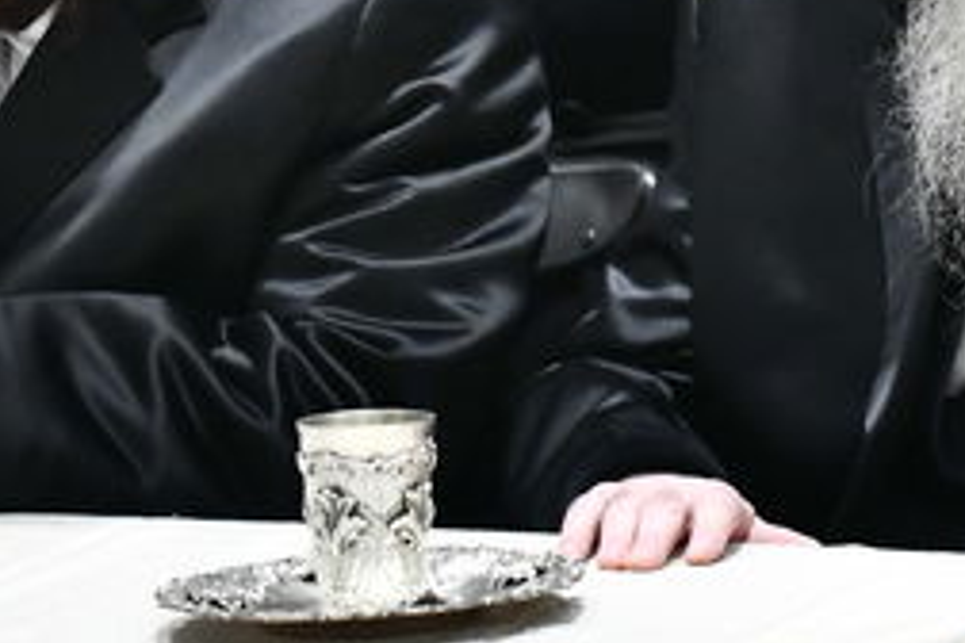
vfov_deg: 5.9
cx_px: 1413
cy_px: -201
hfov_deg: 8.6
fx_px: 6245
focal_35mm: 233
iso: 2000
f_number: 5.6
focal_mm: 42
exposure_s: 1/100
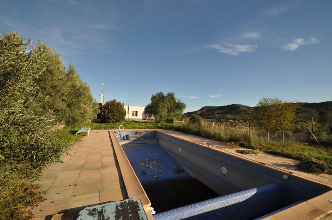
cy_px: 110
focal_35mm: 15
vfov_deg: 77.0
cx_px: 166
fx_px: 138
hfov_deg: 100.5
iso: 200
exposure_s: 1/320
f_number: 9
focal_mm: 10
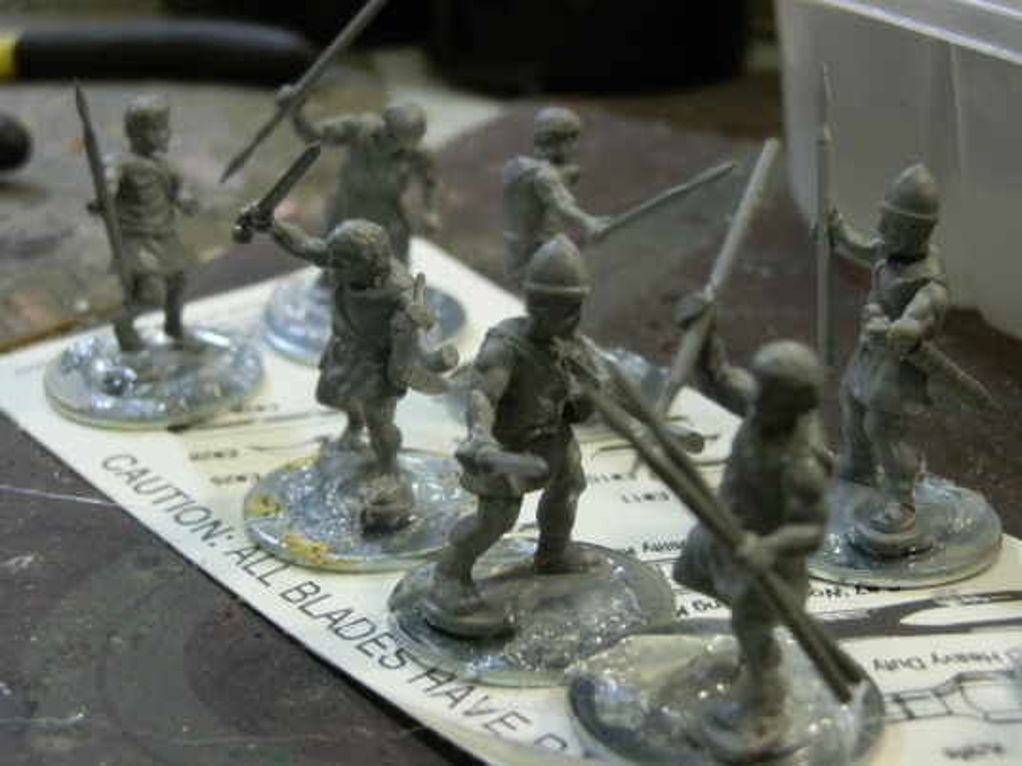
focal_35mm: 61
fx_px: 1801
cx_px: 511
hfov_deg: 31.7
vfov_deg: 24.0
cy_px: 383
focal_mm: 10.99
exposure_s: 1/20
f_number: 3.7
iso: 200
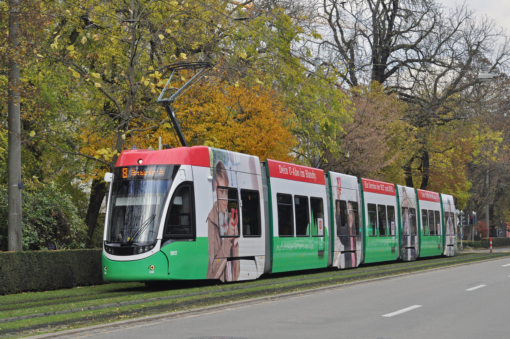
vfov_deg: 18.1
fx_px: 1061
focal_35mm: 75
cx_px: 255
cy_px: 170
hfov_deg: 27.0
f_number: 5
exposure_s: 1/800
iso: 400
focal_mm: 50
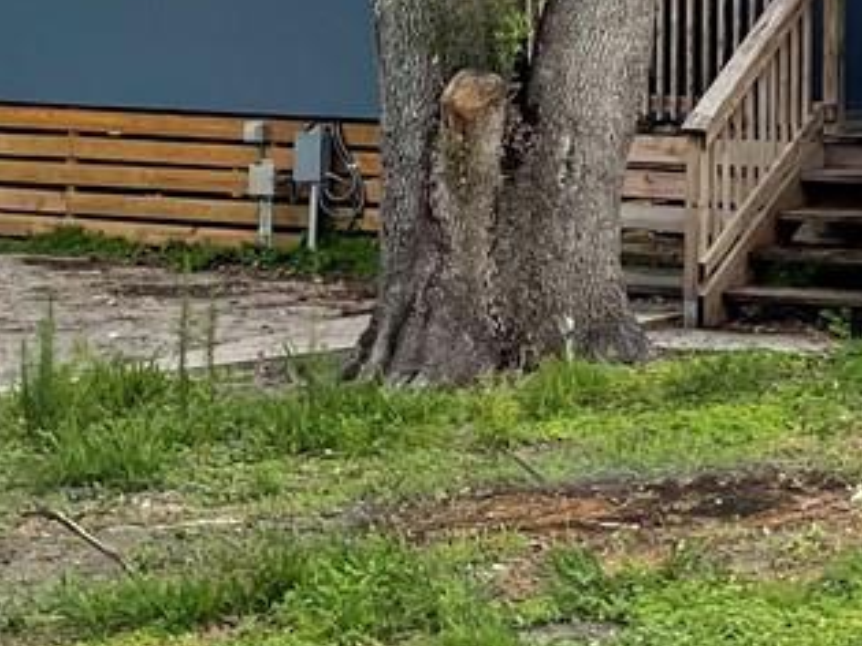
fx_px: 3286
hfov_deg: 14.8
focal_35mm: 132
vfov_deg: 11.0
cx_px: 780
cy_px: -186
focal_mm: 4.2
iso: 32
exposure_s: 1/2212
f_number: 1.6
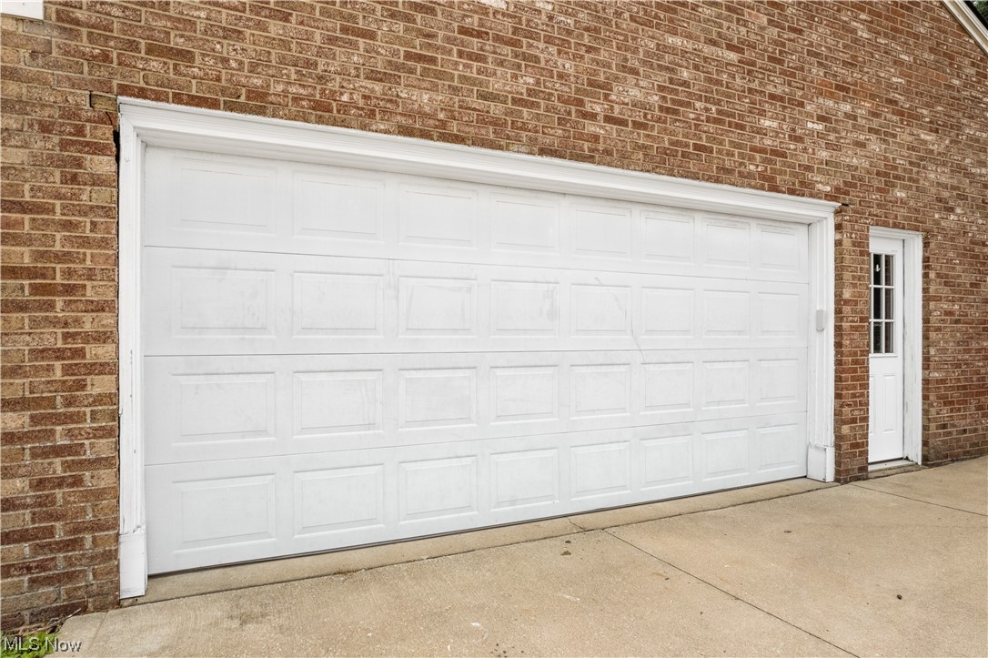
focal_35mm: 22
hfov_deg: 78.6
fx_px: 603
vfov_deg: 57.2
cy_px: 329
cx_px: 494
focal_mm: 8.38
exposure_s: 1/2000
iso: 100
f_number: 2.8
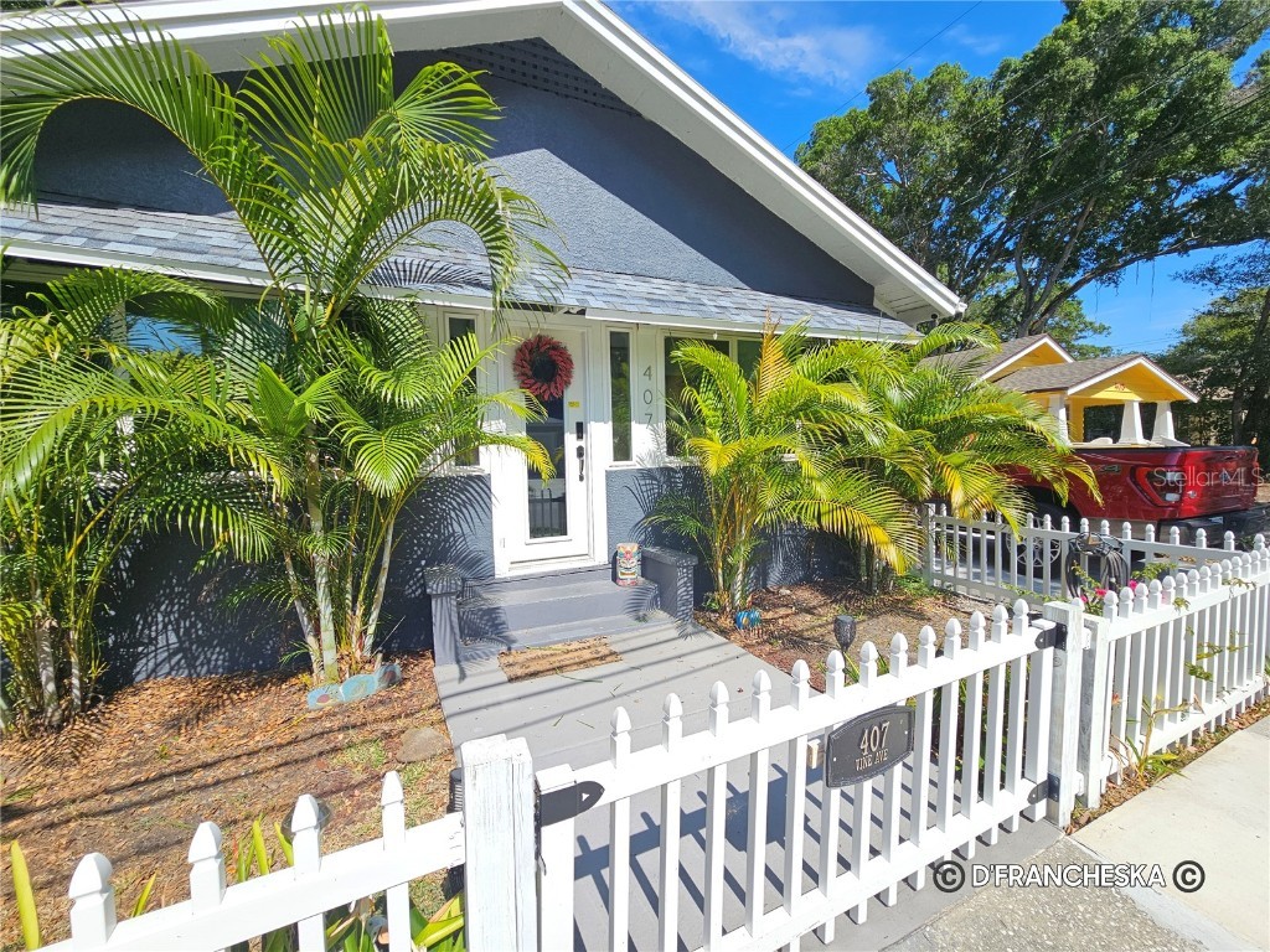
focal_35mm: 13
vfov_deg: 89.9
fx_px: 477
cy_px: 476
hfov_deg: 106.2
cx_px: 635
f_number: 2.2
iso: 50
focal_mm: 2.2
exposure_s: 1/1645
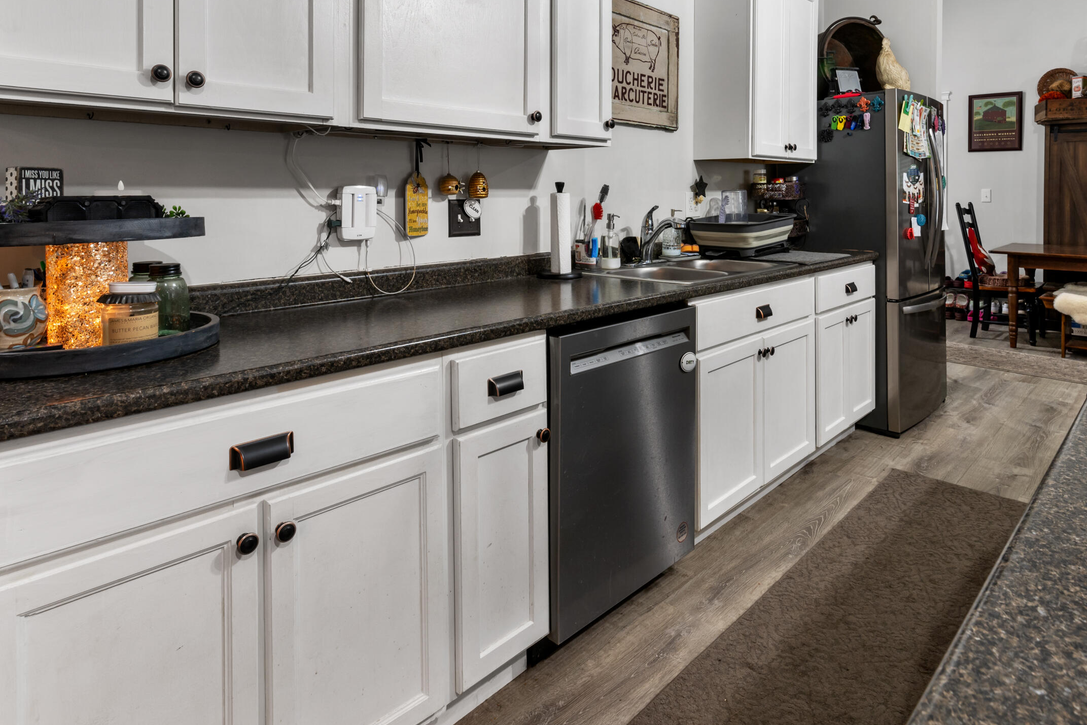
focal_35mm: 21
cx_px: 590
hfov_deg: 81.0
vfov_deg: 57.8
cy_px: 224
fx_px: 634
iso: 320
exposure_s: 1
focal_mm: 15
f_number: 10
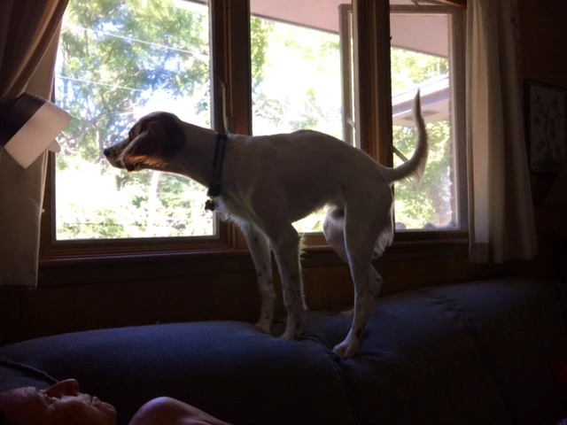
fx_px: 475
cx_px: 284
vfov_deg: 48.2
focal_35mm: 29
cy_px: 212
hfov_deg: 61.7
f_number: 2.2
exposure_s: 1/40
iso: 32
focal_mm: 4.15
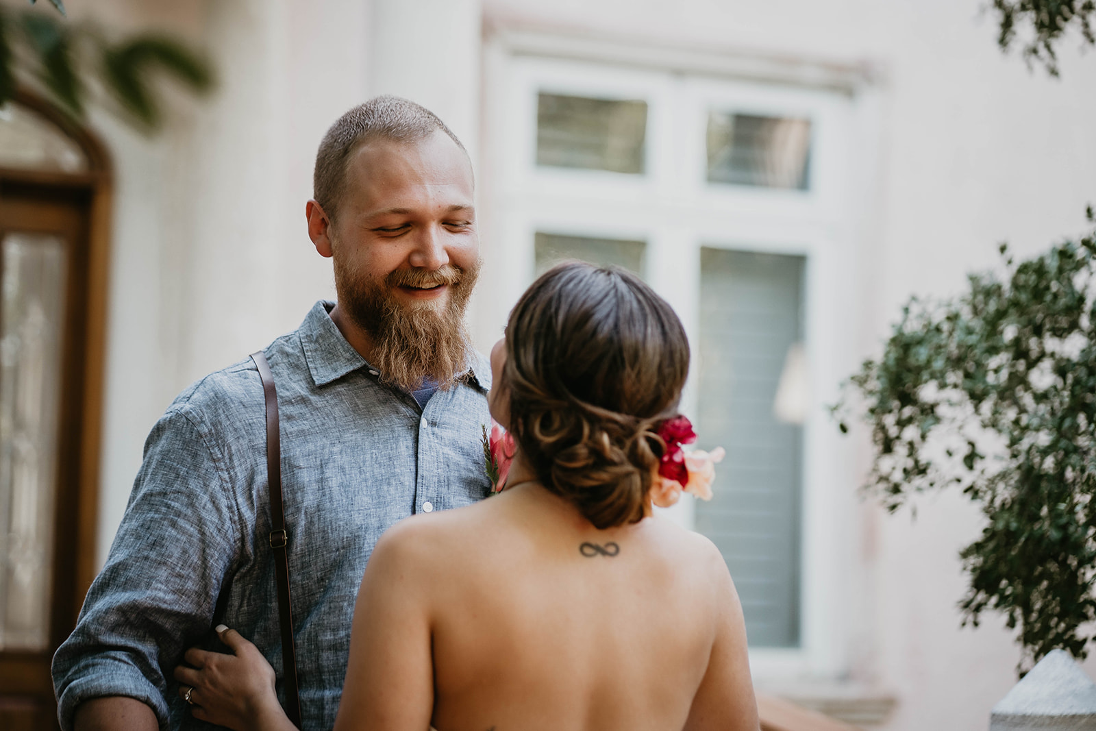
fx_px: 2588
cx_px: 548
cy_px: 366
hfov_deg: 23.9
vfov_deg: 16.1
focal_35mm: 85
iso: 320
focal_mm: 85
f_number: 2.2
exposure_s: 1/320
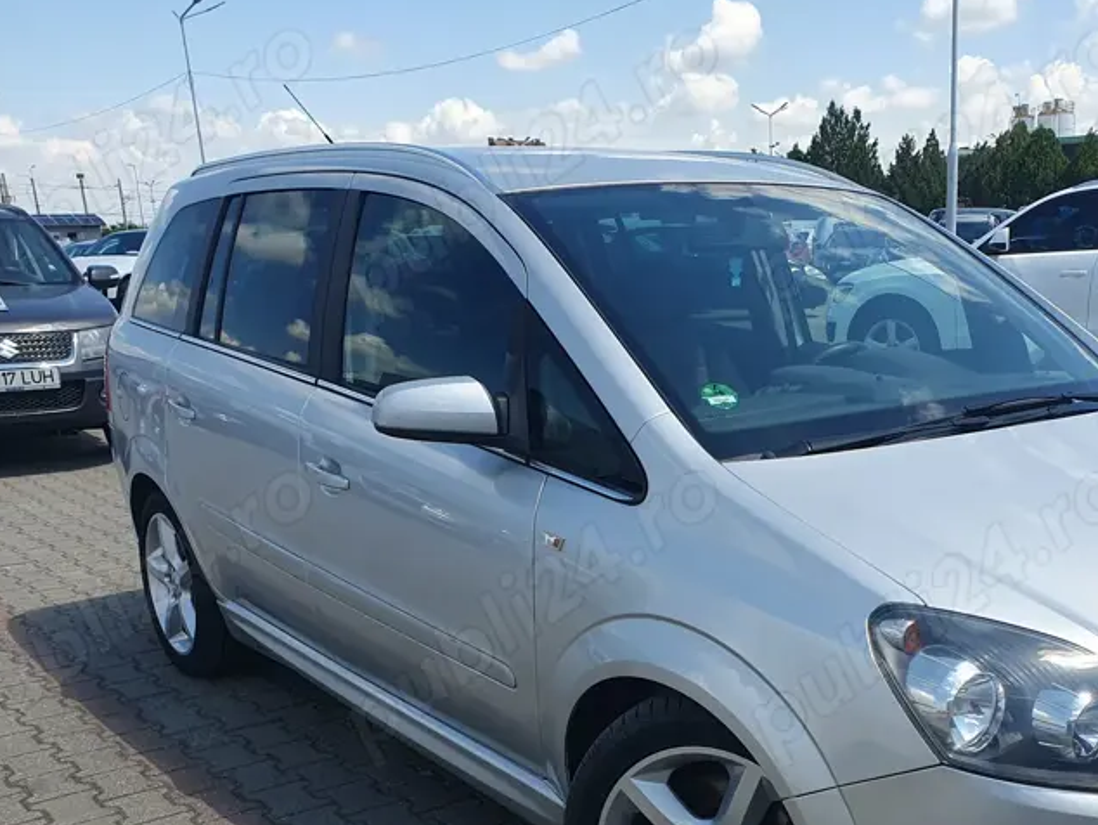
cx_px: 733
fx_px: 1301
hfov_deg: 45.1
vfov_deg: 34.3
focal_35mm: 41
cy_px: 640
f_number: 2.4
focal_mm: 4.32
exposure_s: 1/1112
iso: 50
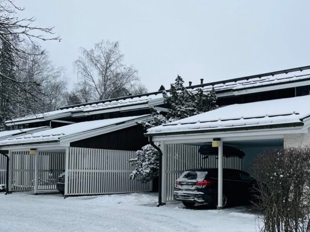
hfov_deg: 40.9
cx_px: 255
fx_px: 394
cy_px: 159
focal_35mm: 44
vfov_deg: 32.5
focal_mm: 5.1
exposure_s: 1/467
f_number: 1.6
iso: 50
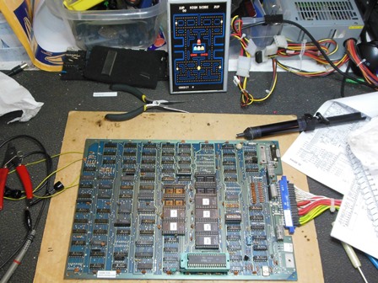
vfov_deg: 48.2
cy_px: 142
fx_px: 317
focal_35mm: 29
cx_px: 189
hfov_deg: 61.7
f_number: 3.3
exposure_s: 1/30
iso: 320
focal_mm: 5.2
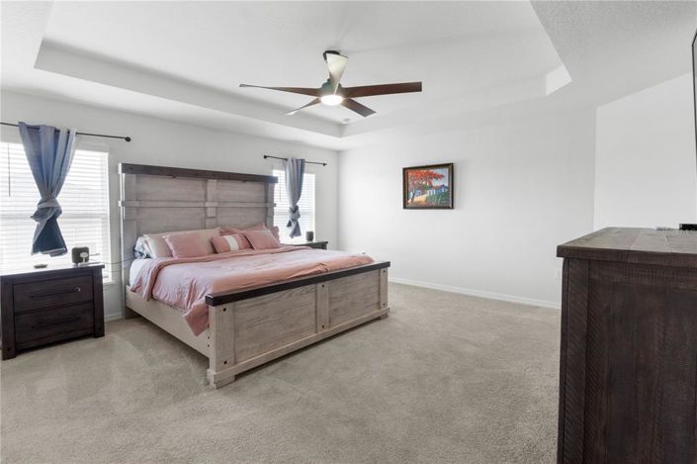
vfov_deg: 72.0
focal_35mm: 16
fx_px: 319
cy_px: 232
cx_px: 348
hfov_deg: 95.0
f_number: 9
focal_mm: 11
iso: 100
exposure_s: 2
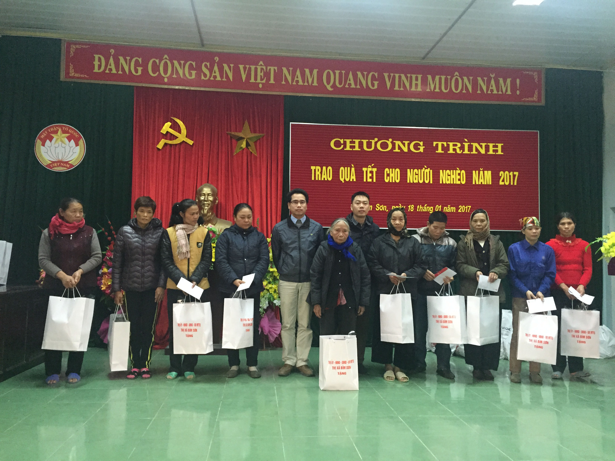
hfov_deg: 61.7
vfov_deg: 48.2
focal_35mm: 29
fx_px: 515
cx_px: 308
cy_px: 230
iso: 250
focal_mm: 4.15
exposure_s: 1/25
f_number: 2.2
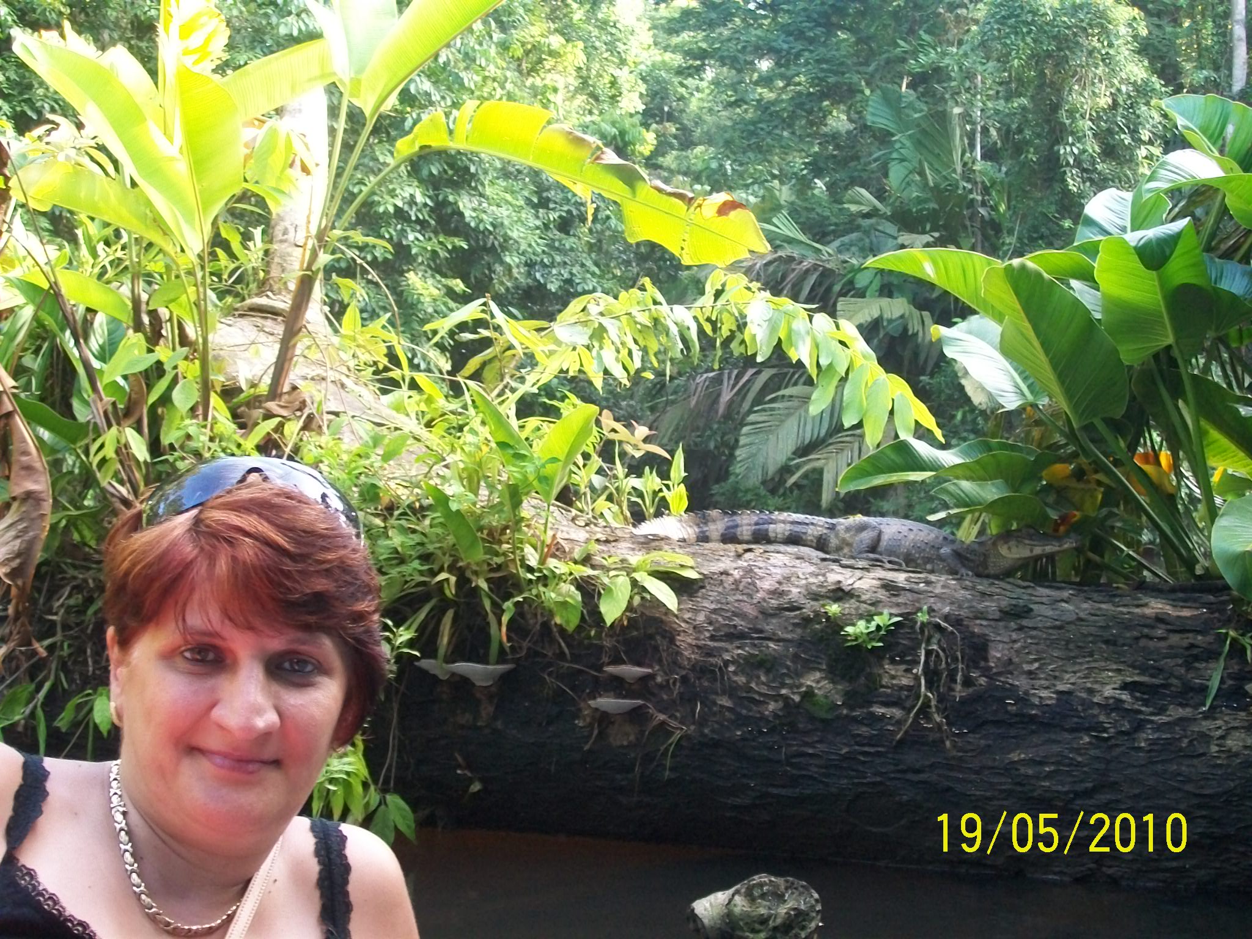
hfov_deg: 34.3
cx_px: 626
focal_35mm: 56
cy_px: 470
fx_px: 2025
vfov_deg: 26.1
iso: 160
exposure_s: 1/30
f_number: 3.4
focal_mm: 9.4
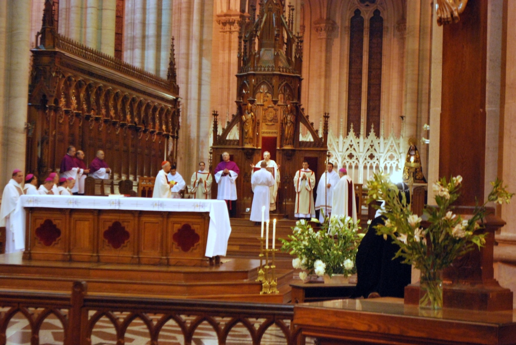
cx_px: 258
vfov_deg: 16.6
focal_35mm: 82
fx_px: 1184
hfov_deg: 24.6
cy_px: 172
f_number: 5.6
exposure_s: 1/10
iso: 1600
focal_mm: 55
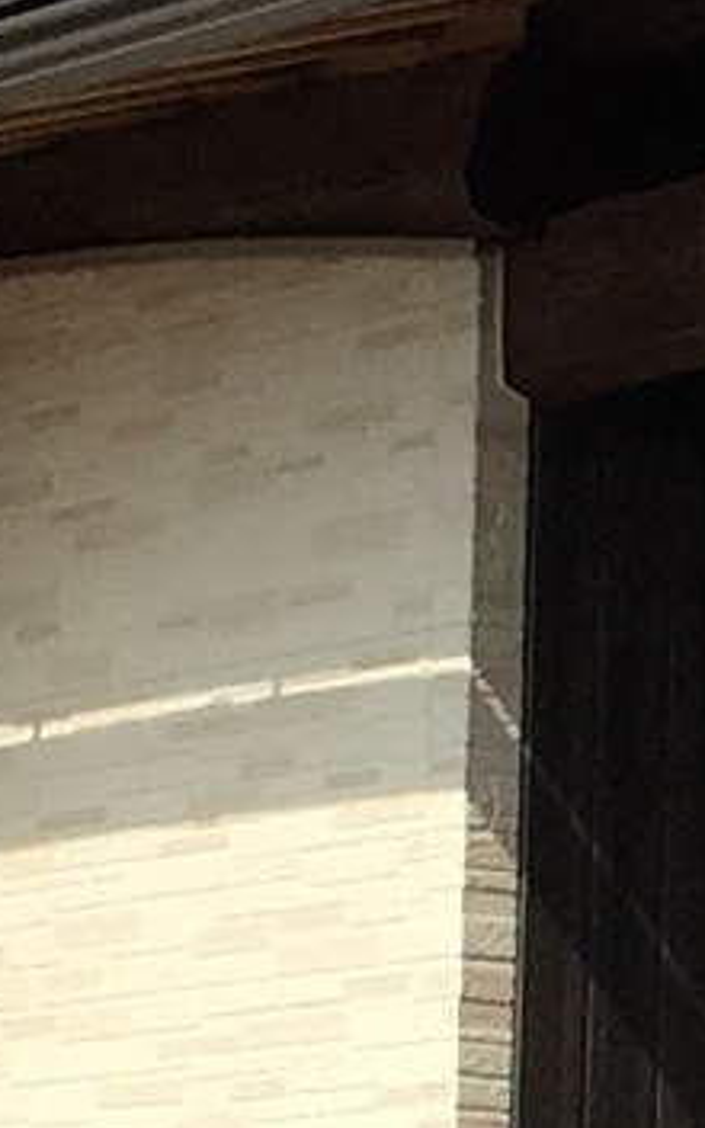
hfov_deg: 4.5
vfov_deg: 7.3
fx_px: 8761
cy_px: 1144
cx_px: 1618
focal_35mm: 285
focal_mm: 4.15
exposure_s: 1/1721
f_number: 2.2
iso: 32
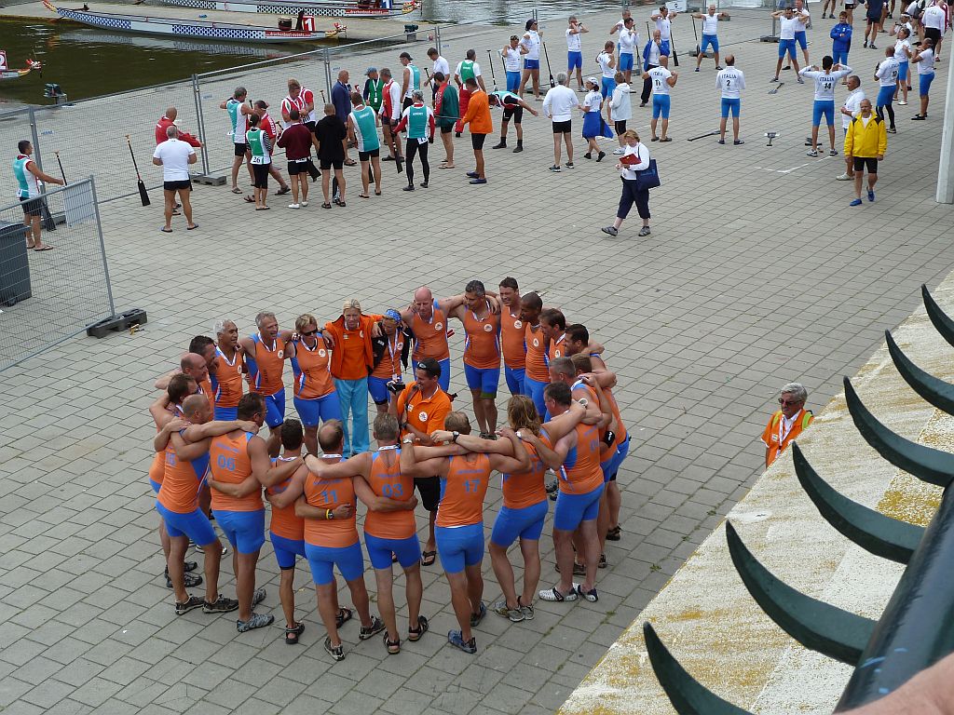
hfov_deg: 39.7
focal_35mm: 48
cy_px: 358
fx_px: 1323
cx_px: 477
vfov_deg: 30.3
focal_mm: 7.9
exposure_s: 1/250
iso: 80
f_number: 4
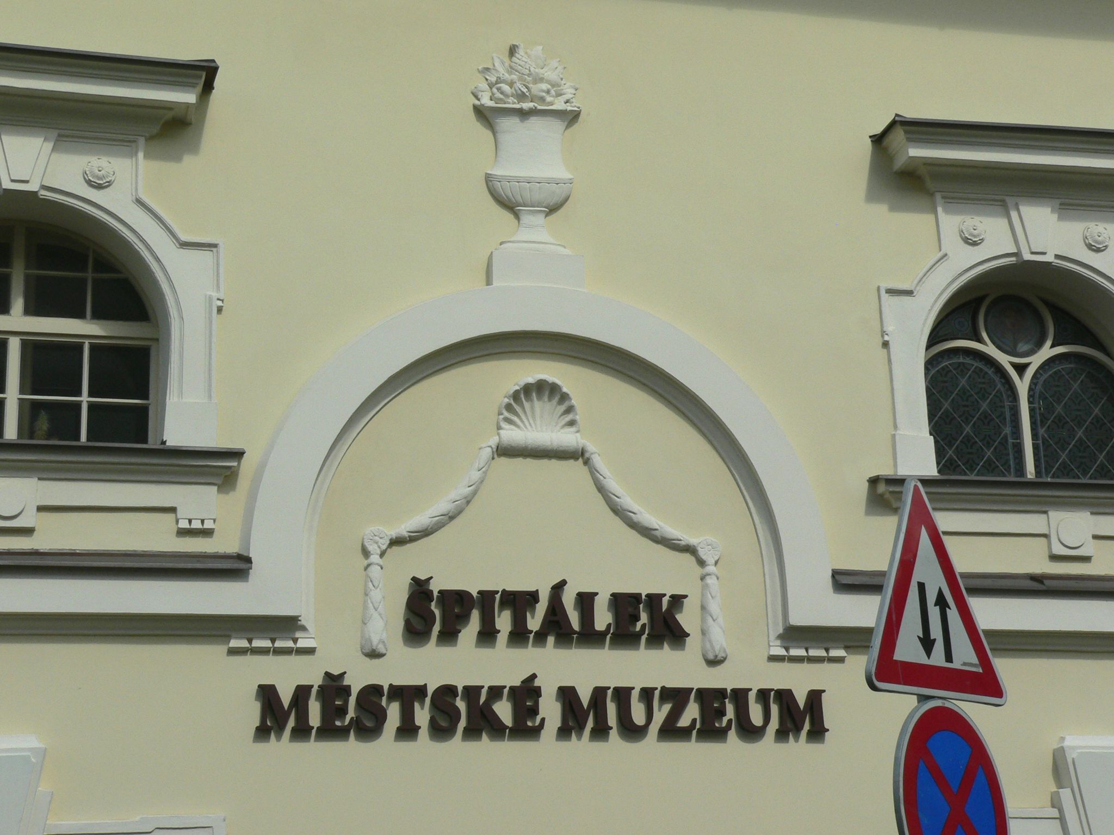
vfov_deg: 22.6
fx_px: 2092
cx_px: 557
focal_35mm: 65
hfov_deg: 29.8
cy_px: 418
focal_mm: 10.7
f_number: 5.6
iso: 100
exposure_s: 1/640
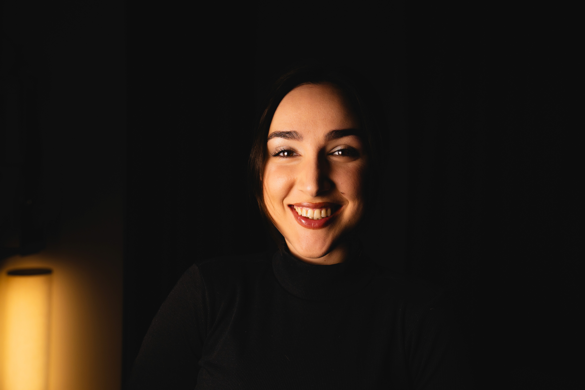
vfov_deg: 31.9
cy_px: 195
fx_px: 682
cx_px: 292
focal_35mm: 42
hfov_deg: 46.4
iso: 100
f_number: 3.2
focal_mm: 28
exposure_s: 1/200
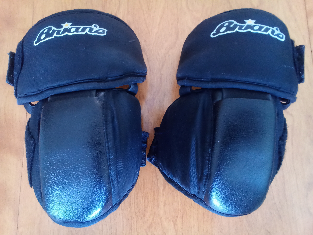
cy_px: 118
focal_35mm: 25
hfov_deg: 69.4
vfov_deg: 54.9
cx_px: 156
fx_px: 226
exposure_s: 1/15
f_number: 2.4
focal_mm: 2.05
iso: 406
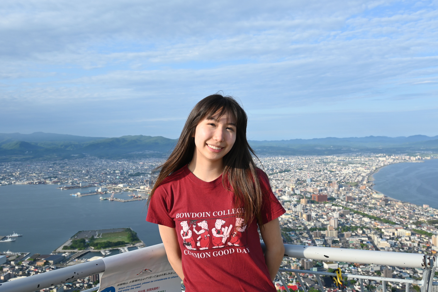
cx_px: 219
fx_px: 392
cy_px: 146
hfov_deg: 58.3
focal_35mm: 32
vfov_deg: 40.8
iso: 100
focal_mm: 21.5
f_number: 6.3
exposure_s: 1/320
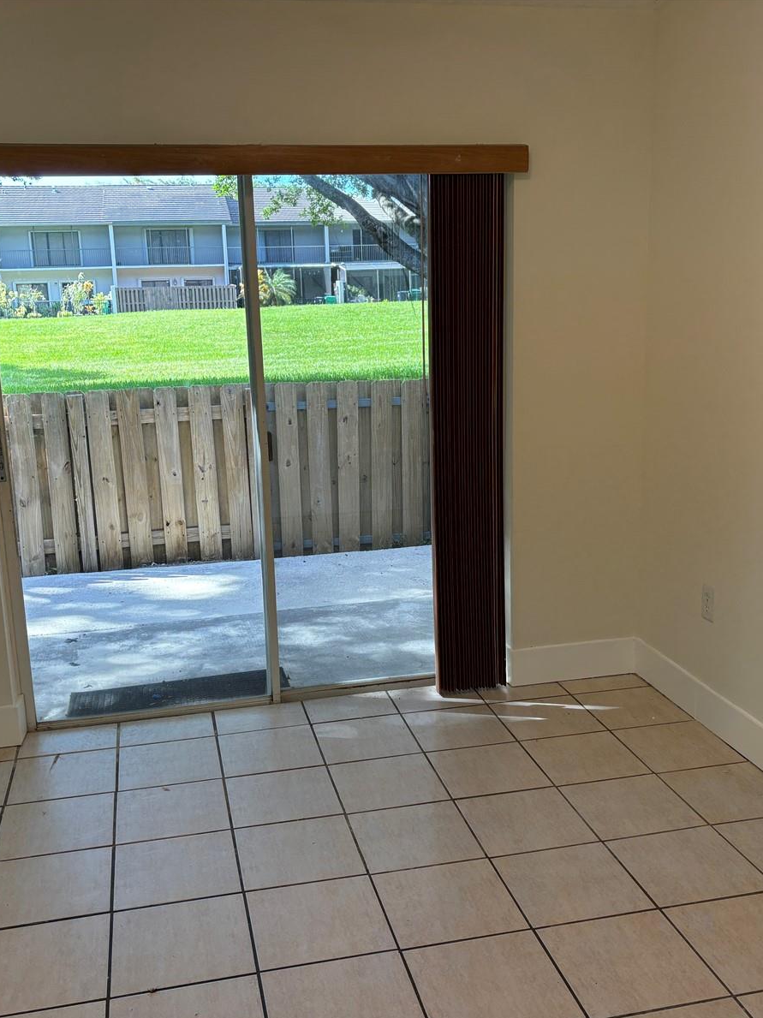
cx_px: 386
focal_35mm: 35
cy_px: 510
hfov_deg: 40.7
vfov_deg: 52.6
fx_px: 1029
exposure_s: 1/137
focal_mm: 5.96
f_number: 1.6
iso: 50
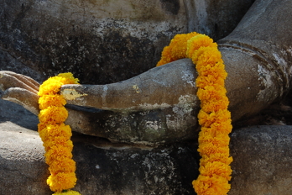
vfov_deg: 9.3
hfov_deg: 13.9
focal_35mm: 147
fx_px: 1192
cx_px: 91
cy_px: 134
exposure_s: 1/125
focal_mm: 62
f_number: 9
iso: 200
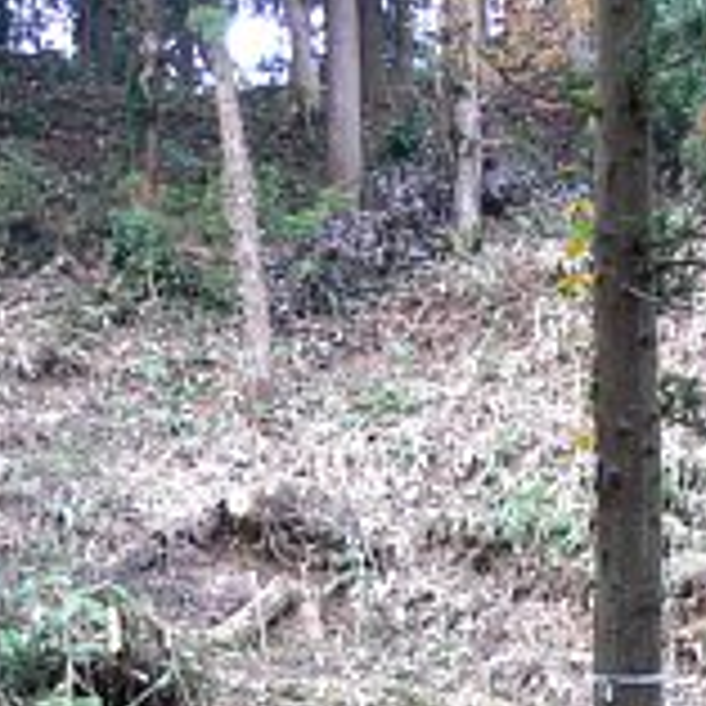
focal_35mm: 79
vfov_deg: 21.3
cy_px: 670
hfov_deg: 21.6
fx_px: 1823
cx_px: 594
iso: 80
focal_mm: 7.4
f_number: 2.8
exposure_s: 1/40
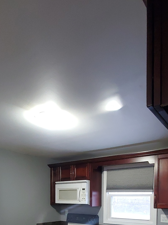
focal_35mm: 28
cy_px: 210
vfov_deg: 53.8
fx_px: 181
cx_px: 105
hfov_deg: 49.2
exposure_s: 1/15
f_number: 2.2
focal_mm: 1.8
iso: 320
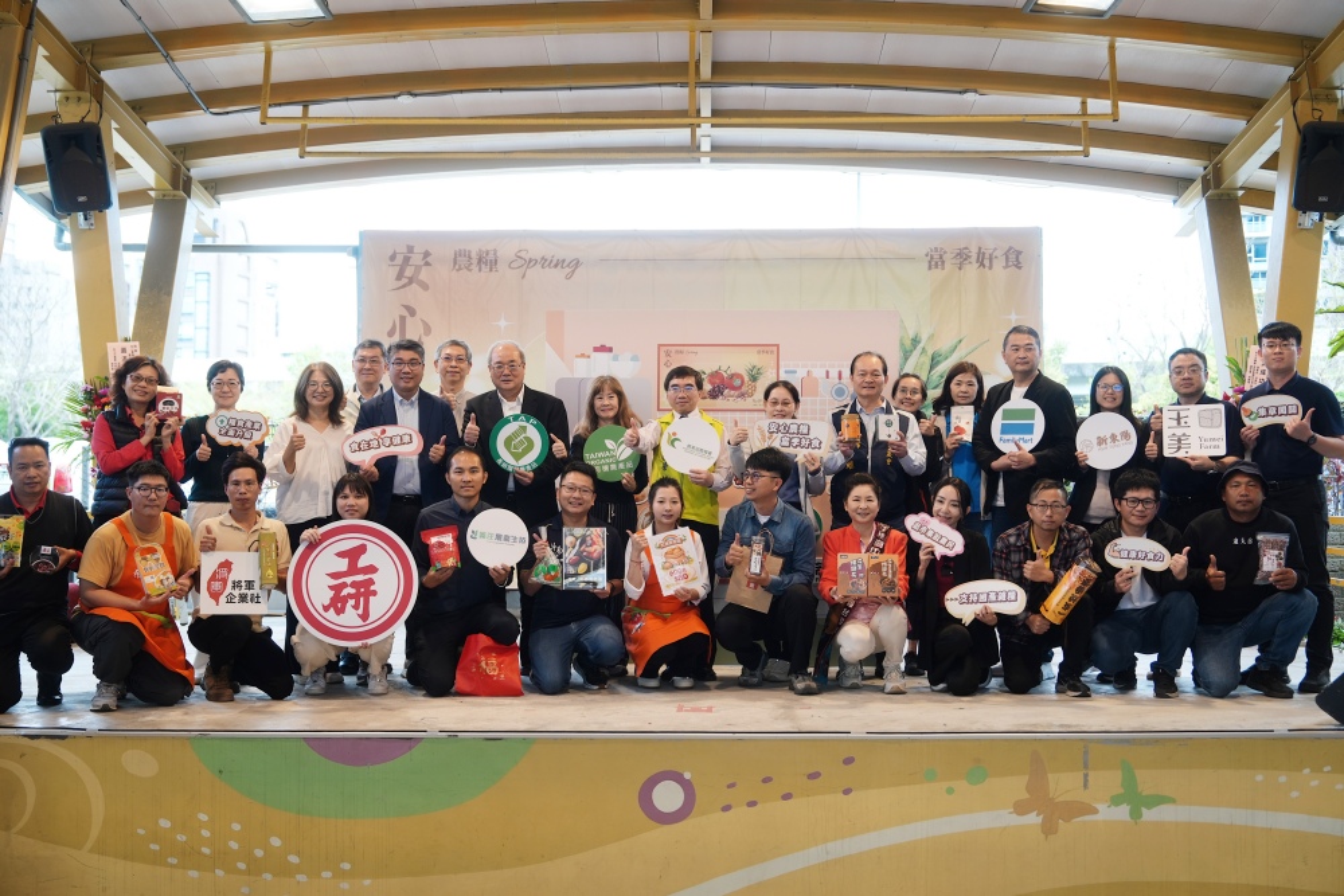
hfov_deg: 48.5
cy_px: 448
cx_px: 672
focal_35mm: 40
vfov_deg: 33.4
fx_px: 1493
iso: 250
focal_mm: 40
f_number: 2.8
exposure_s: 1/100
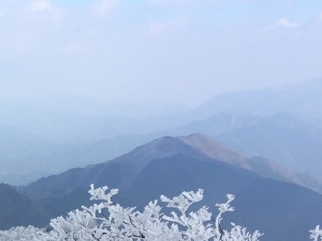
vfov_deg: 17.4
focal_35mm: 83
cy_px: 233
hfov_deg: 20.9
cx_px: -122
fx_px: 772
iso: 32
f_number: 2.2
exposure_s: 1/855
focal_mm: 4.15
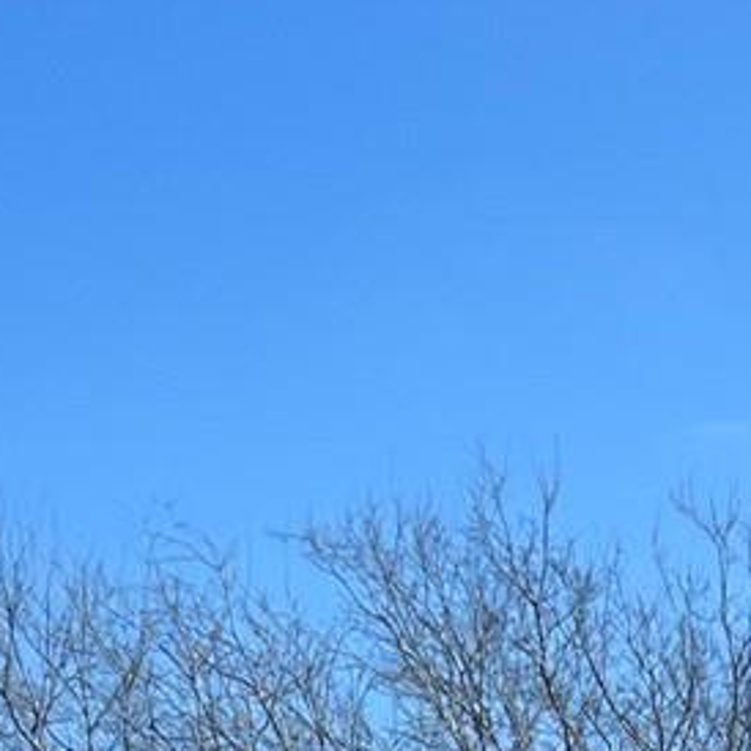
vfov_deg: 9.1
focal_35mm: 172
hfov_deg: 10.1
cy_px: 1793
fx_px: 4222
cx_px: 573
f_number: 1.5
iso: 50
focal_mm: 5.7
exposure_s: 1/5319
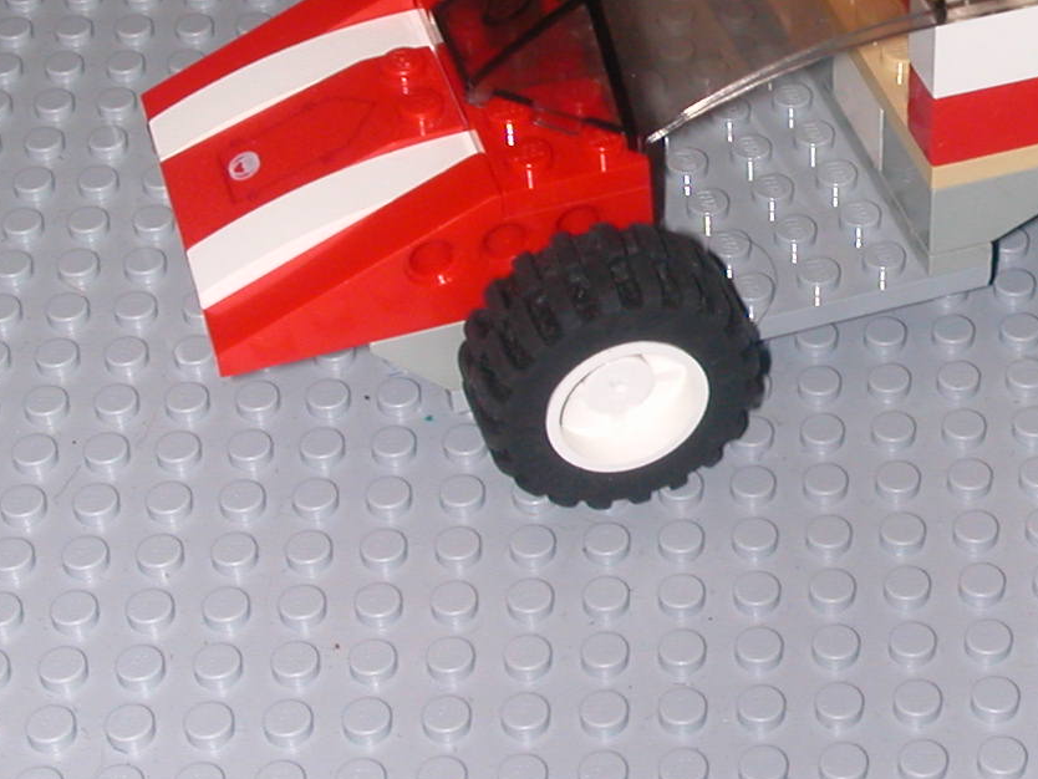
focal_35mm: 94
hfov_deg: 20.4
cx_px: 947
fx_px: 2820
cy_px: 337
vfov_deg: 15.7
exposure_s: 1/59.9
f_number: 5.2
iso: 100
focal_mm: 7.5
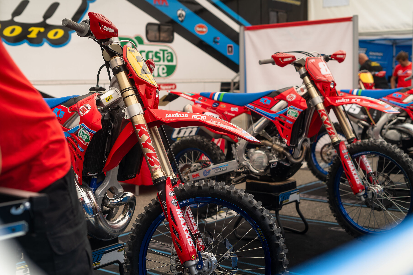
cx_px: 206
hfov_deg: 39.6
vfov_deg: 27.0
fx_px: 574
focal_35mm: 50
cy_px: 138
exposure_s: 1/320
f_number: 3.5
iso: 125
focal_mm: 50
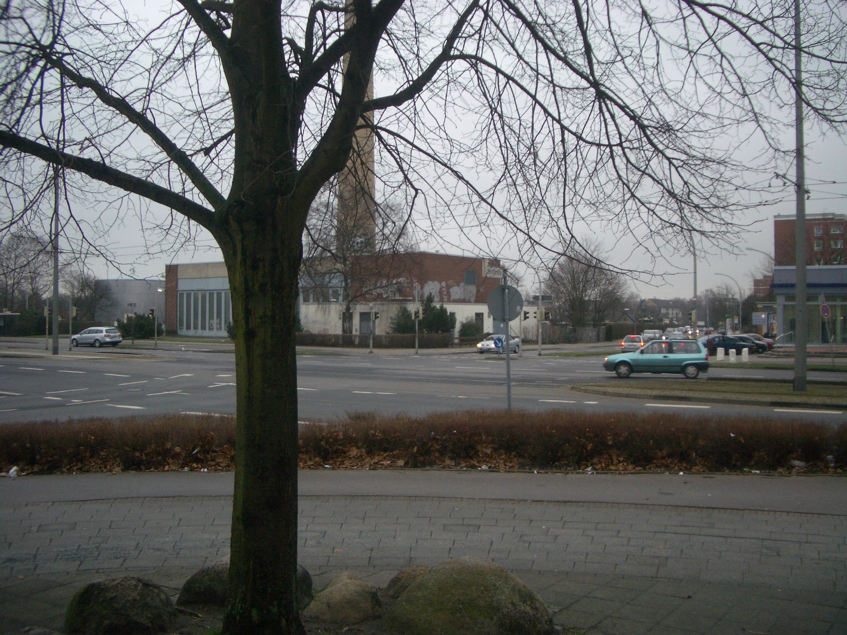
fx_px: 856
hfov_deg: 52.6
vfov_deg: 40.7
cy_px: 318
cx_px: 424
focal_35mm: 35
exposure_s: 1/125
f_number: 2.6
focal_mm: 5.8
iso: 100
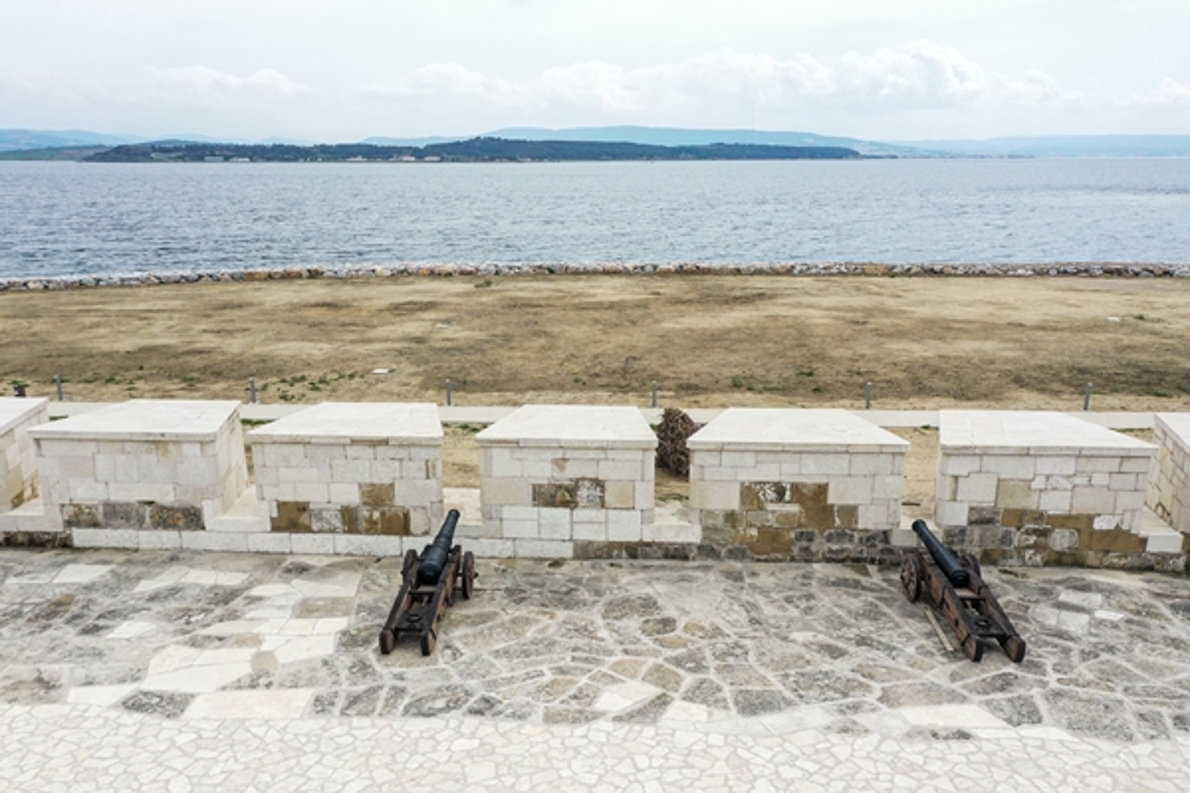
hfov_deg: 65.5
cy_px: 396
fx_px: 925
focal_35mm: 28
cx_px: 595
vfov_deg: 46.4
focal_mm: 10.26
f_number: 4.5
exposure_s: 1/2000
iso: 400
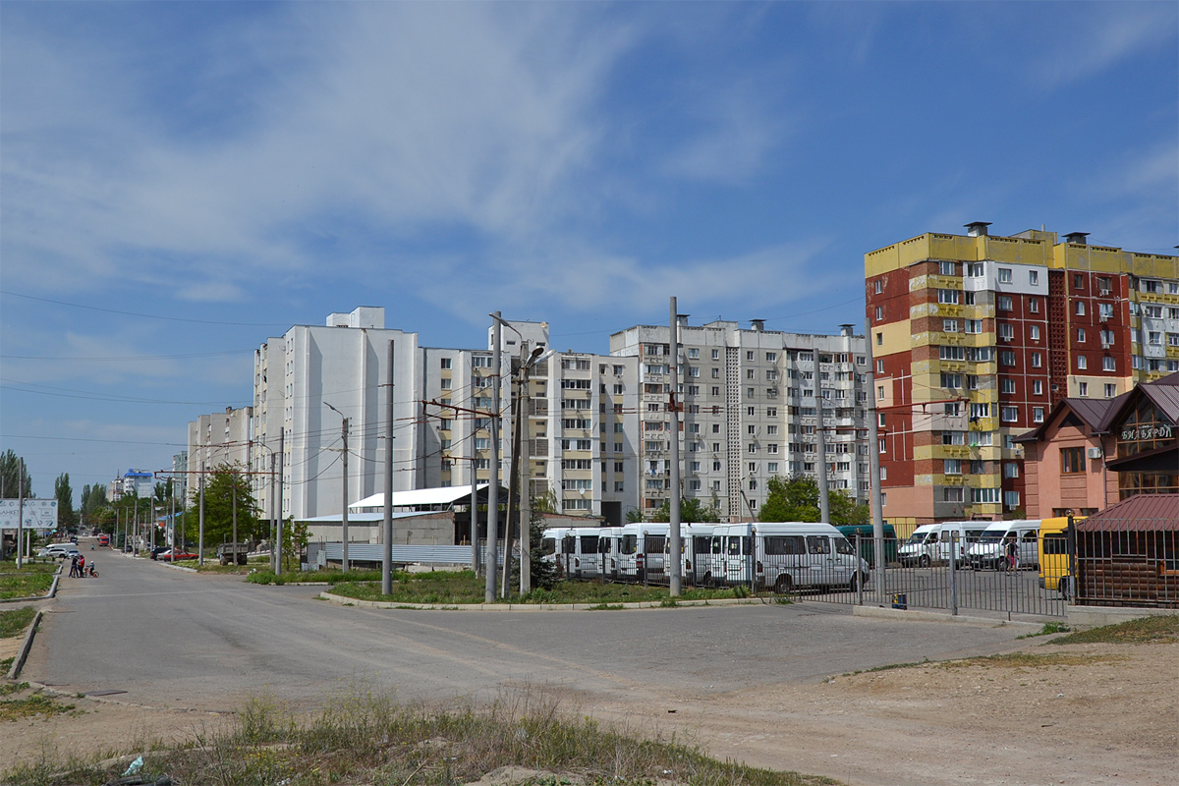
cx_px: 590
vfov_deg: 40.0
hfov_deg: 57.2
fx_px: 1081
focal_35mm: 33
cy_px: 393
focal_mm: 22
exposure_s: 1/640
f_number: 9
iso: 140
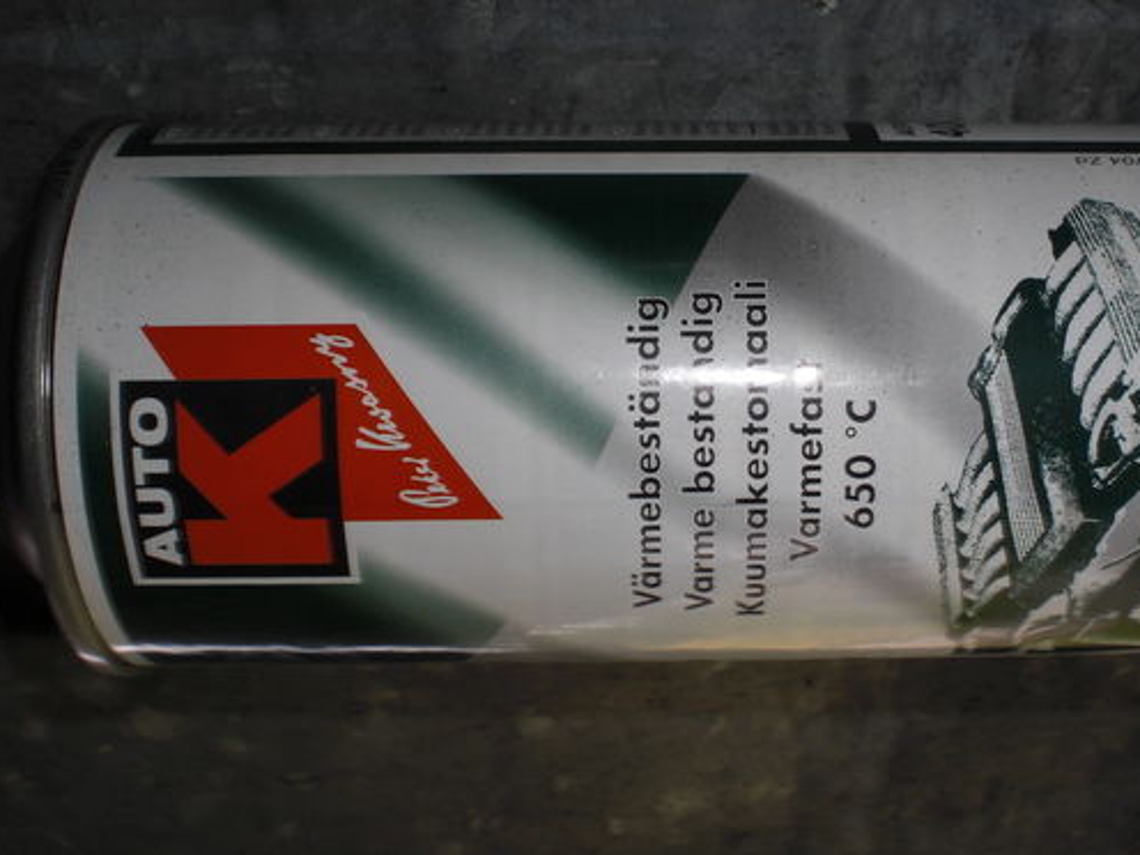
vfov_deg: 29.7
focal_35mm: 49
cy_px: 405
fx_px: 1614
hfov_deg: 38.6
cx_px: 724
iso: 64
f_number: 5.6
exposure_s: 1/30
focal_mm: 6.3
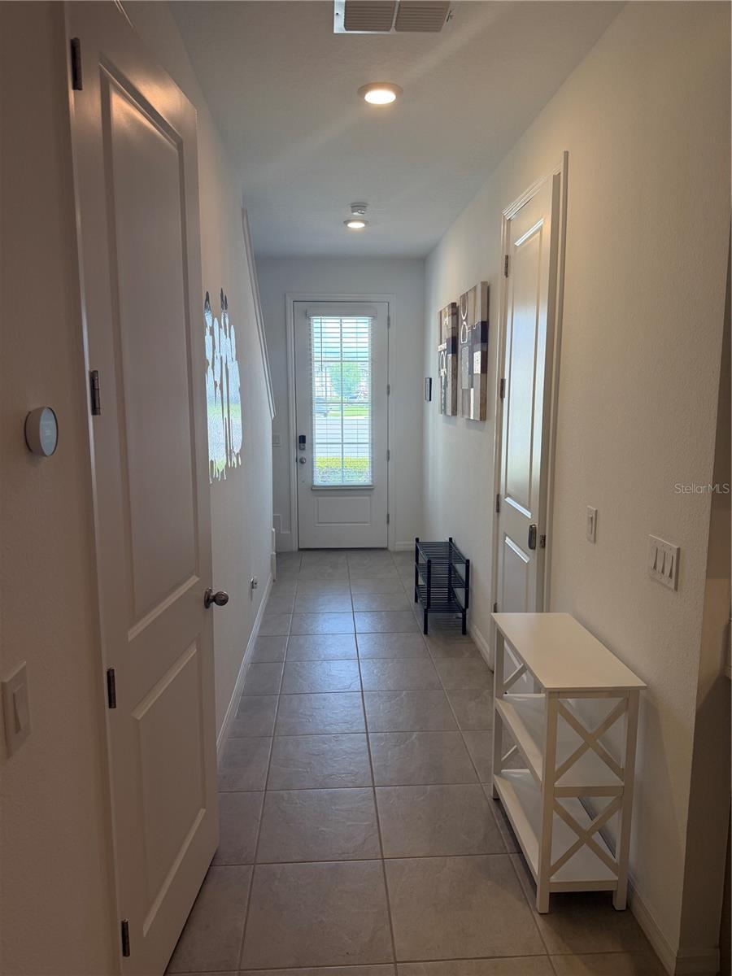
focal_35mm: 24
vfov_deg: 71.6
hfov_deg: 56.8
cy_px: 488
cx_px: 366
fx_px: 677
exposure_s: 1/195
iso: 125
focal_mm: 6.76
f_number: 1.78
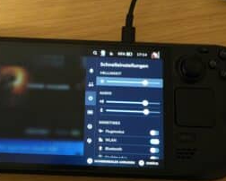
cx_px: 75
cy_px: 99
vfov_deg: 25.0
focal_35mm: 61
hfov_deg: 30.7
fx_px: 408
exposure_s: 1/40
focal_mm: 42
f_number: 10
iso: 6400
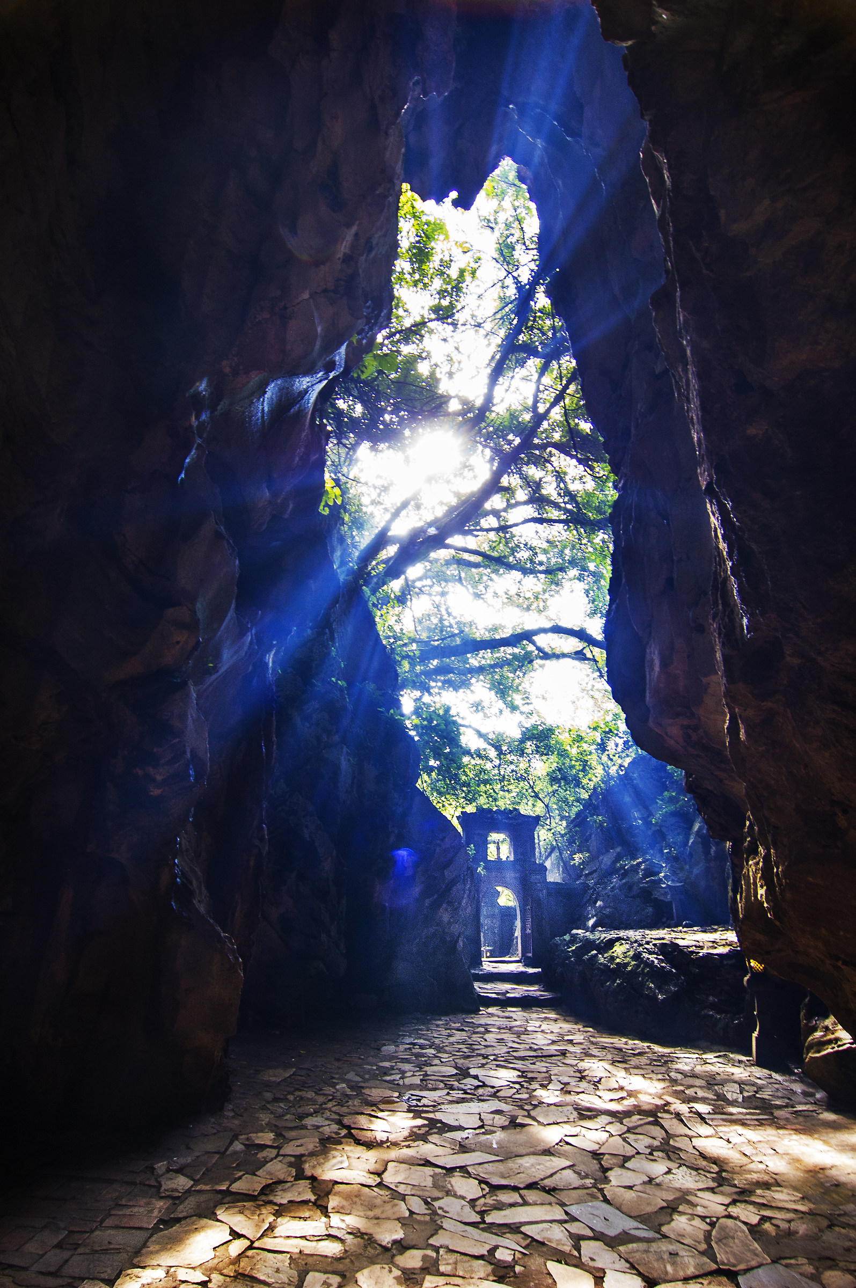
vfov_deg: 90.1
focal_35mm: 18
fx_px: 643
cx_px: 428
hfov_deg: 67.3
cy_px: 644
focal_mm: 12
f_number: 5
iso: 500
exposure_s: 1/13
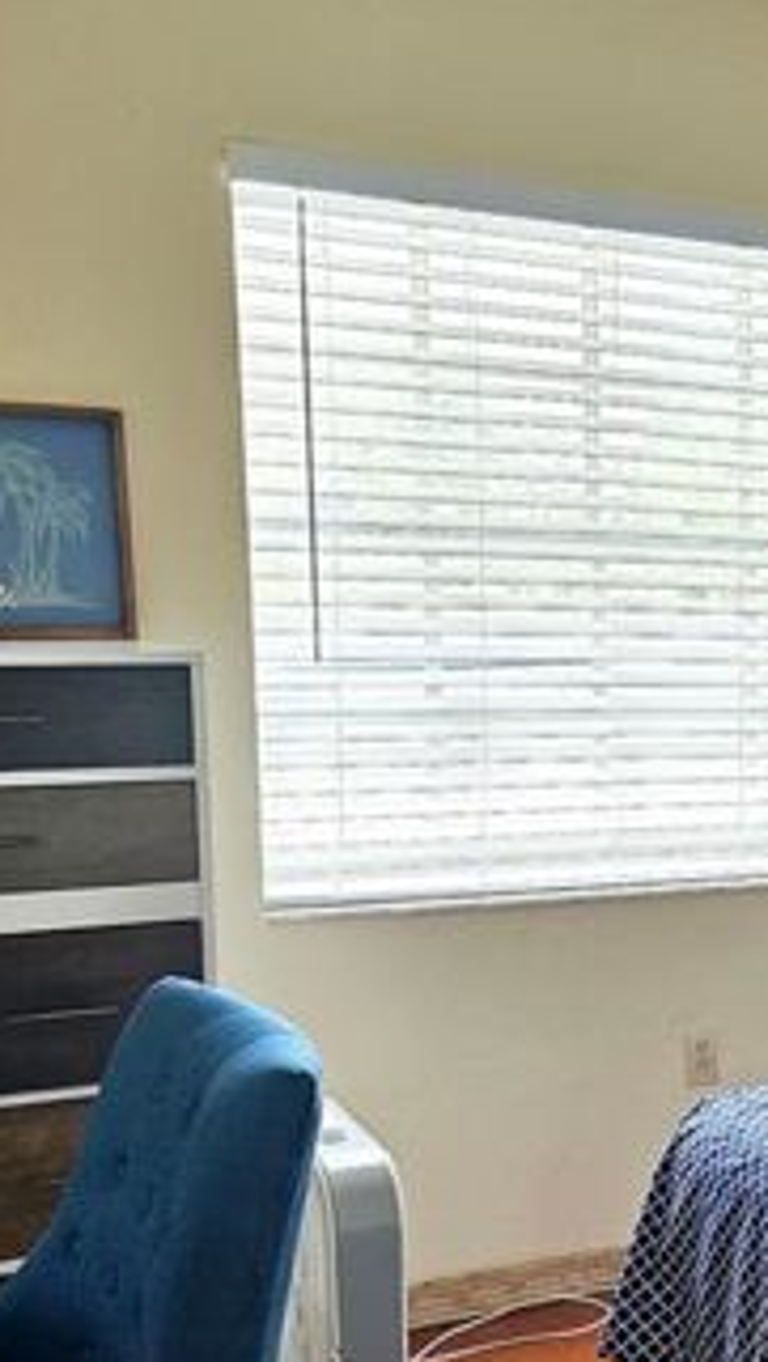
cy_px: 904
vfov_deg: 37.4
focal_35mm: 55
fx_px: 1988
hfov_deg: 20.0
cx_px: 1003
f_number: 1.7
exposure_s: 1/208
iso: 125
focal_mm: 6.3
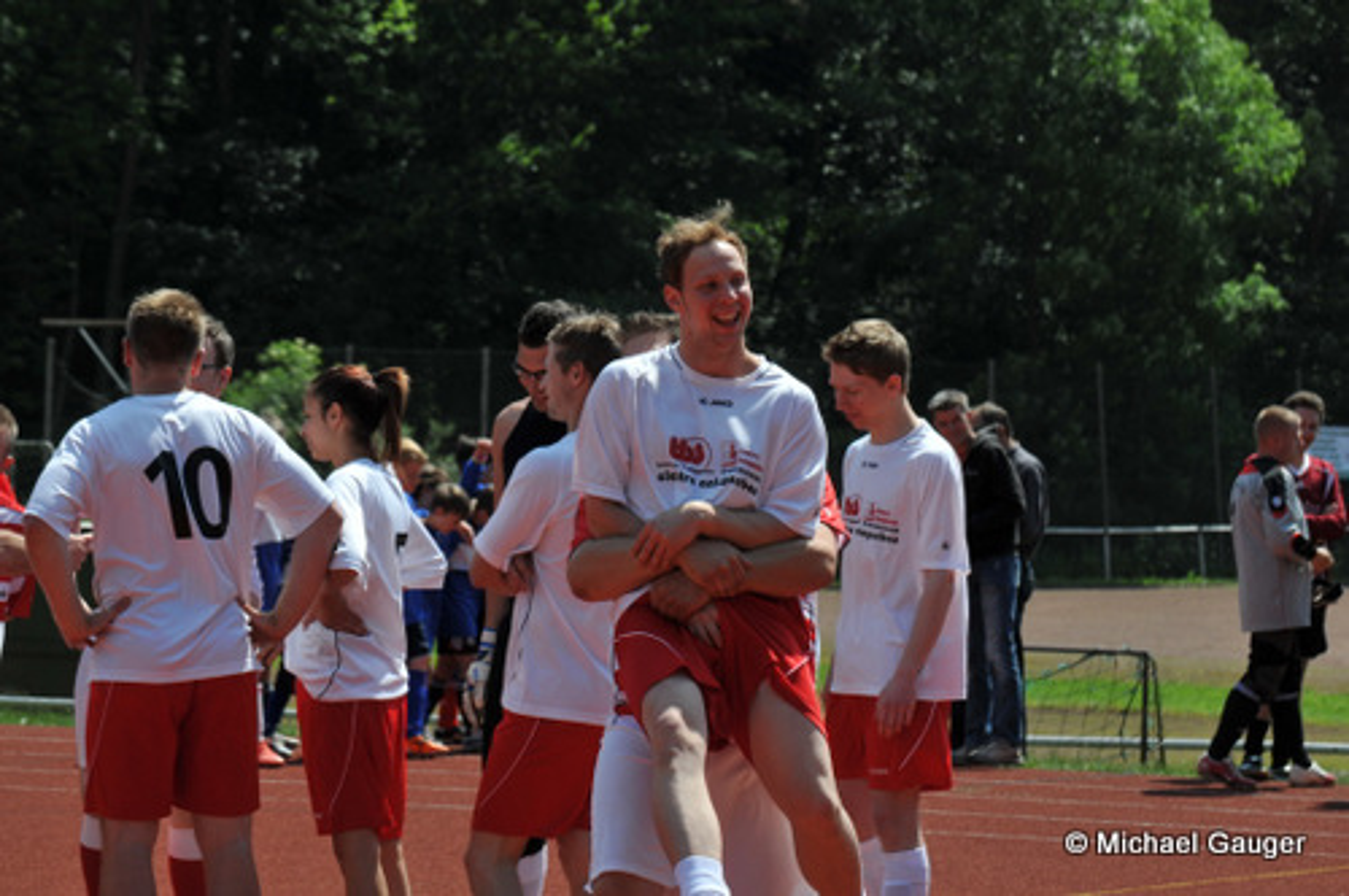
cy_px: 448
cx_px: 674
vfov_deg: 7.9
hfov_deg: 11.8
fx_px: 6512
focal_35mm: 174
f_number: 8
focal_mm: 116
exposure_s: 1/640
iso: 200
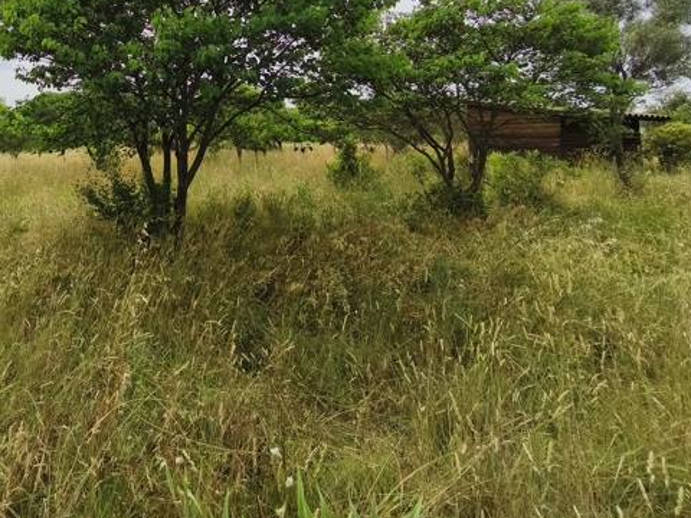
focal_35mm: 25
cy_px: 95
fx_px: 499
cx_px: 160
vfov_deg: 51.1
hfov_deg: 64.5
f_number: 2.2
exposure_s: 1/2801
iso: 50
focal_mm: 1.91
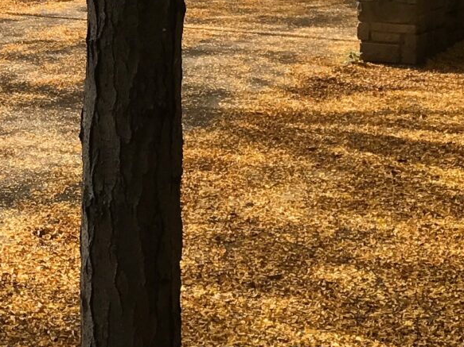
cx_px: -207
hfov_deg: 15.0
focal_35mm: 123
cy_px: -163
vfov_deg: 11.6
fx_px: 1648
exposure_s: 1/1114
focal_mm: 3.99
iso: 20
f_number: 1.8
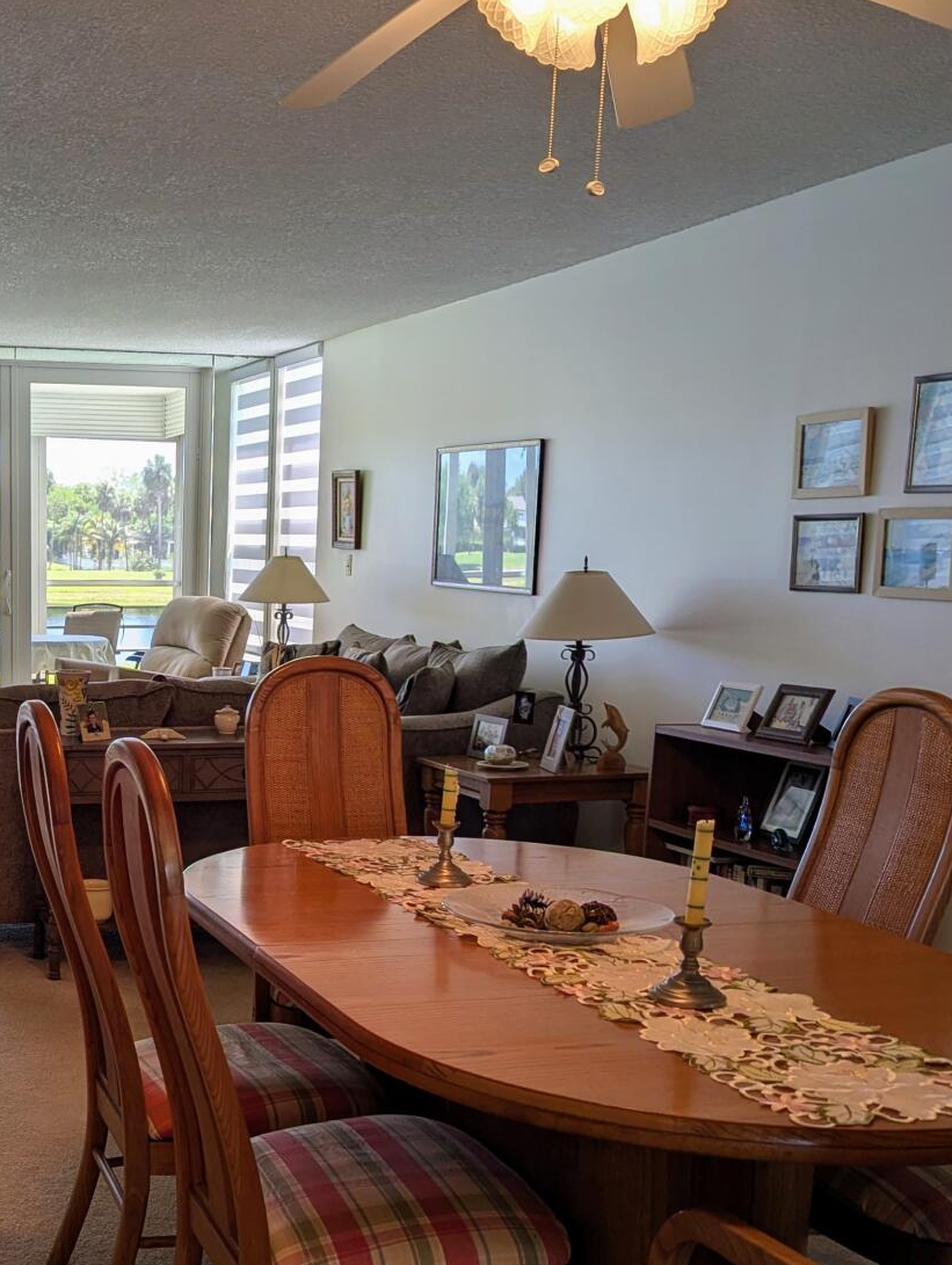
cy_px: 846
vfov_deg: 42.3
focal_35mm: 44
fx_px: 1610
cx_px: 127
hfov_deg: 31.6
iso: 38
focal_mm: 6.81
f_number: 1.85
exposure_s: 1/120
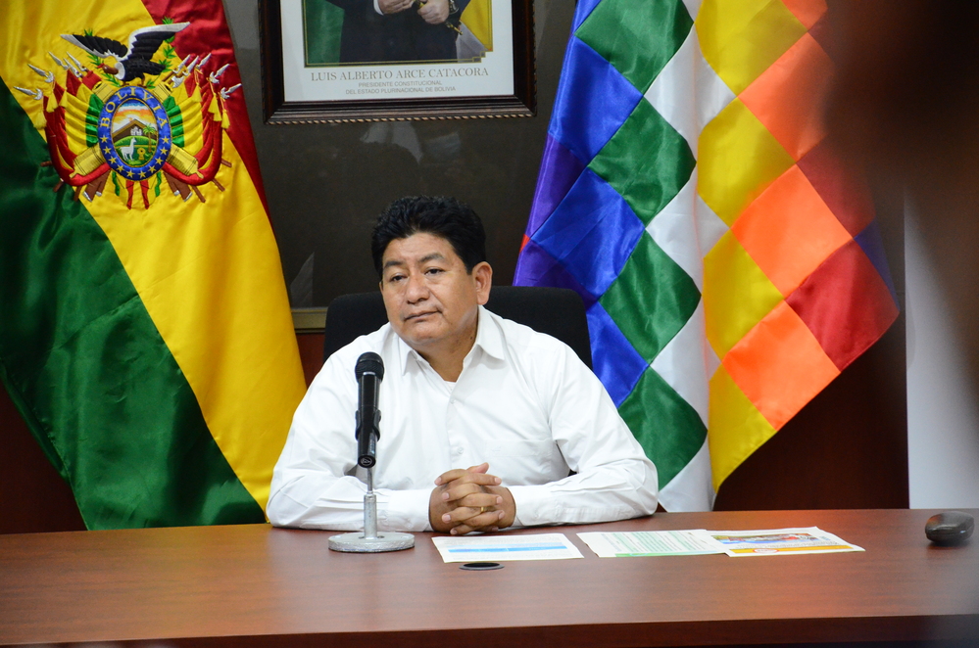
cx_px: 490
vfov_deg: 9.3
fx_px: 3990
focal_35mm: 147
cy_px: 324
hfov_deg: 14.0
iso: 3200
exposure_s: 1/100
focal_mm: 98
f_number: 5.6
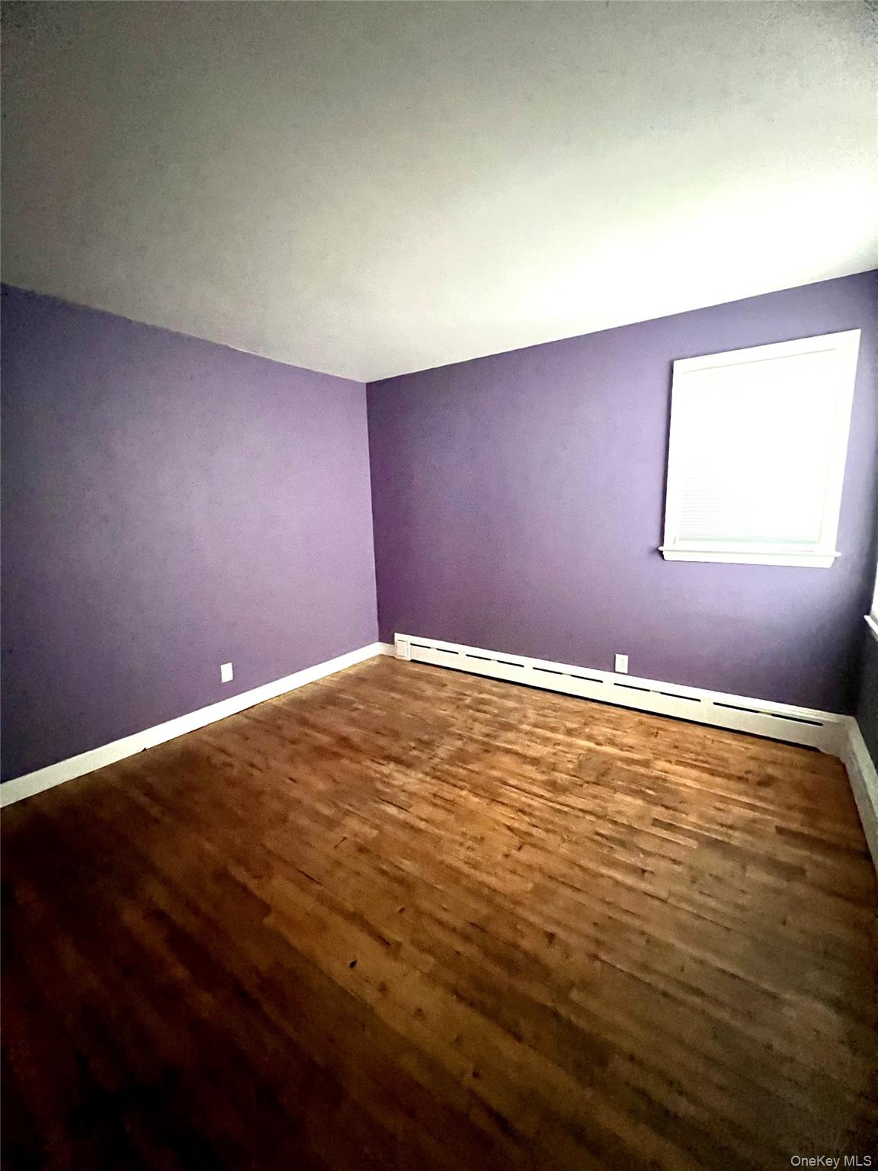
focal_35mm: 13
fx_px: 440
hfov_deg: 89.9
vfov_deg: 106.2
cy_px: 586
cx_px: 439
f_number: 1.8
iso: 1250
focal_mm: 1.57
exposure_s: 1/30
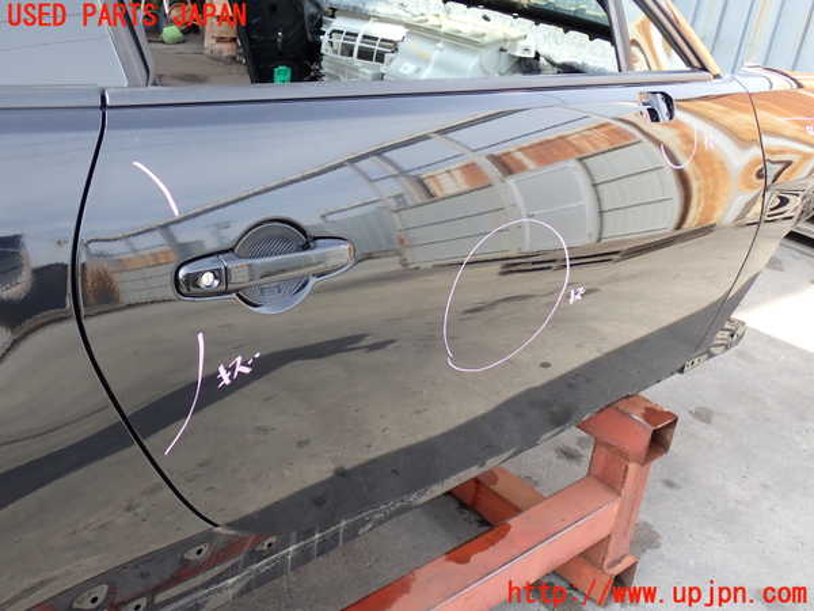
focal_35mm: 38
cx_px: 407
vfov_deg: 37.7
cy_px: 306
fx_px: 894
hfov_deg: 49.0
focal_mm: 6.83
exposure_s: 1/80
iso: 100
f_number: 3.5
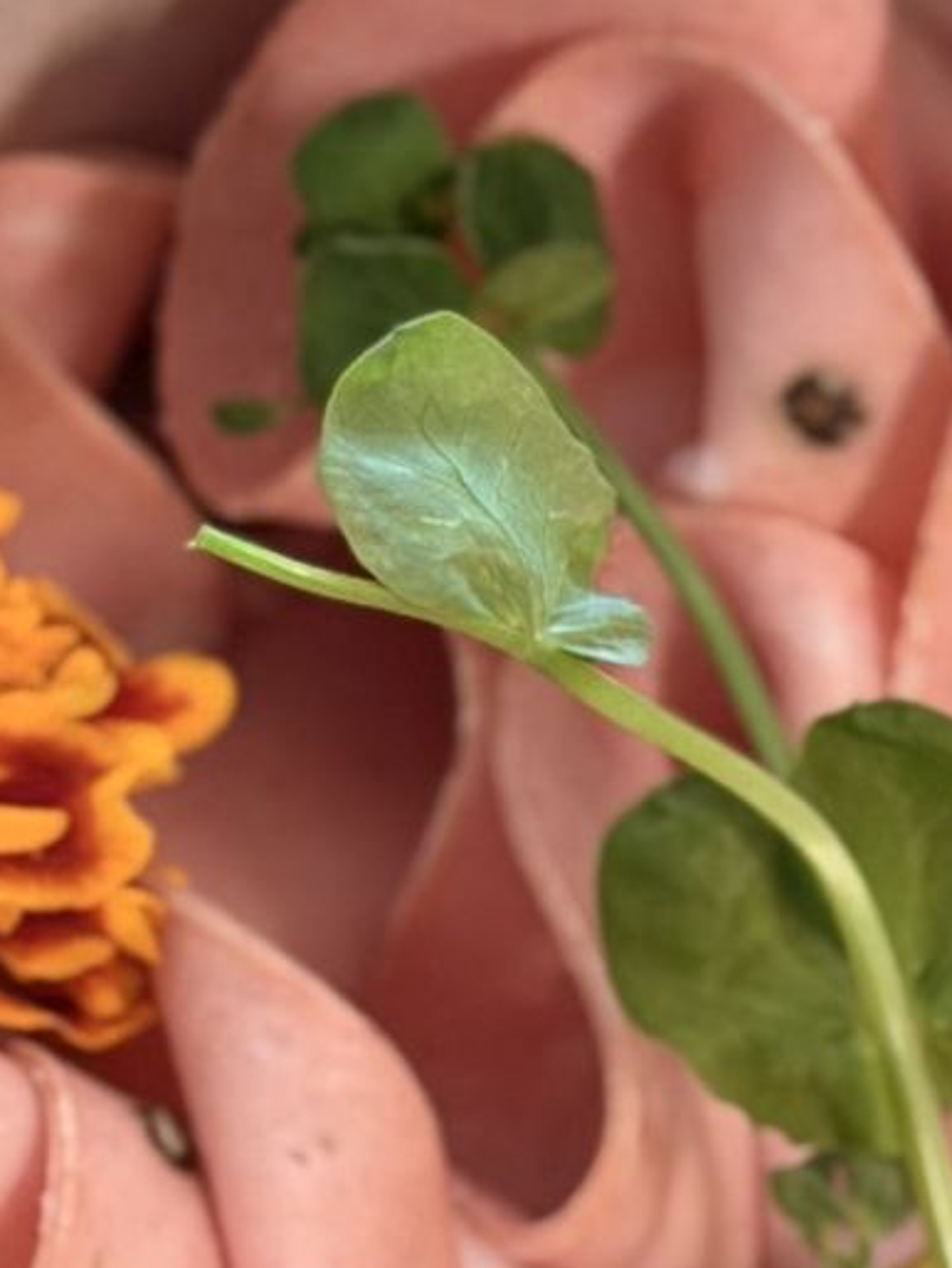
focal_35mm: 239
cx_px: 2042
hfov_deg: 6.0
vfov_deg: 8.2
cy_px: 1414
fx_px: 8757
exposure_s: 1/50
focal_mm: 6.76
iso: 250
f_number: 1.78
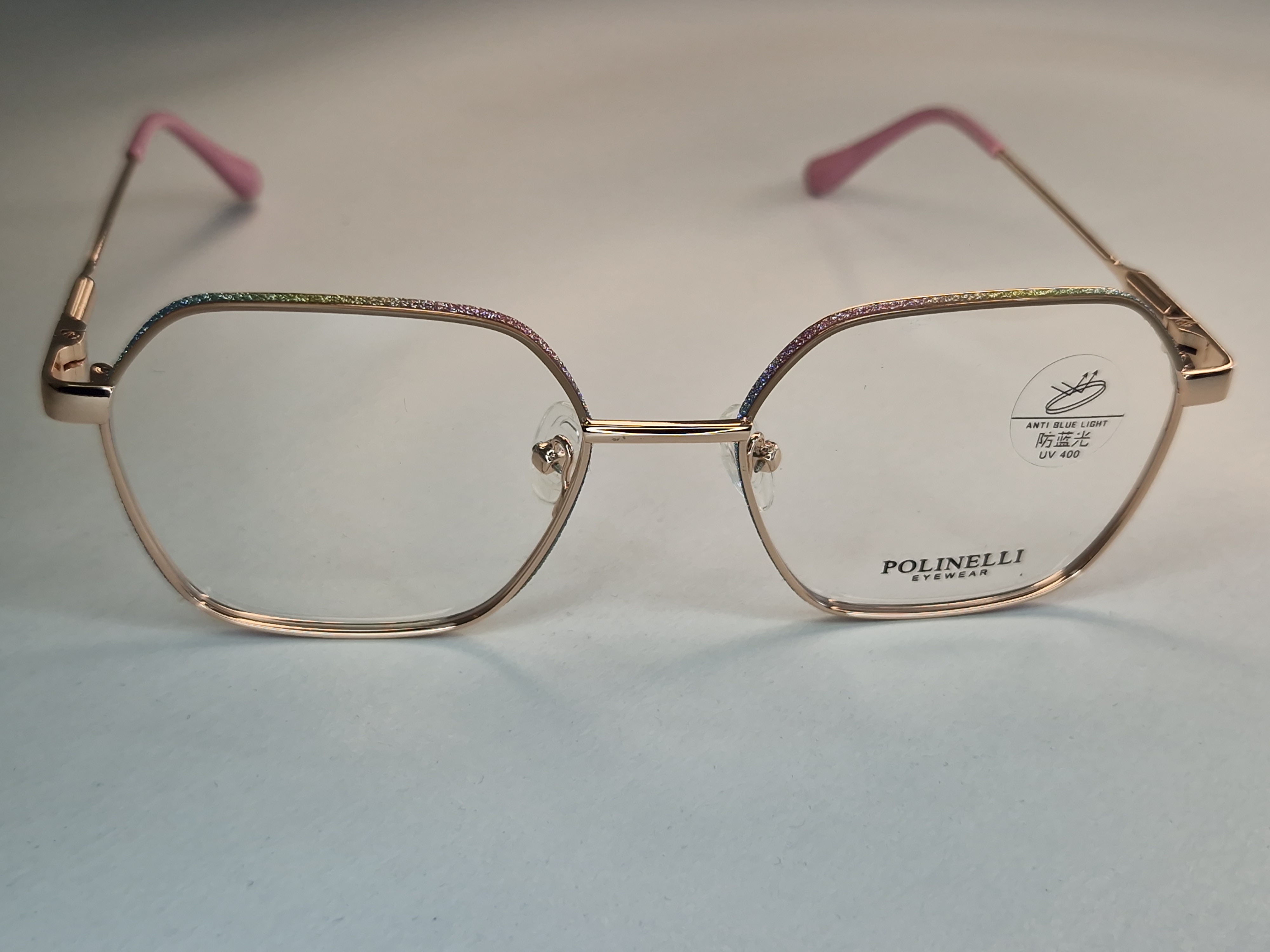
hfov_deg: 73.9
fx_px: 844
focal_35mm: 23
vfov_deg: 58.9
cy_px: 476
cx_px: 635
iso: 50
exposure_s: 1/228
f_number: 1.8
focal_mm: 5.4
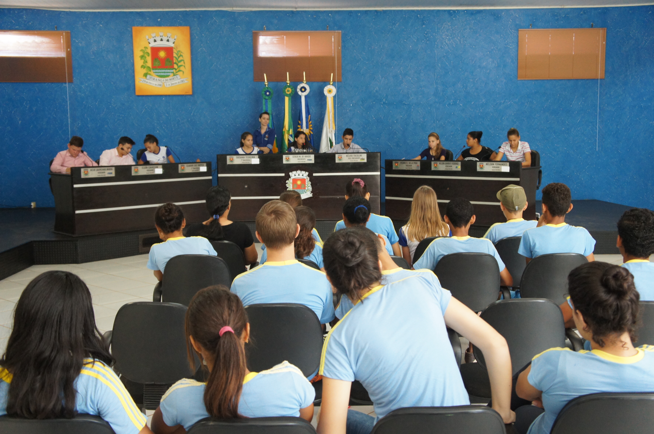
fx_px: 707
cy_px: 217
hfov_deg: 49.6
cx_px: 327
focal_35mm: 39
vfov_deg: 34.1
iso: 1600
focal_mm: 26
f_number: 4
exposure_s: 1/80
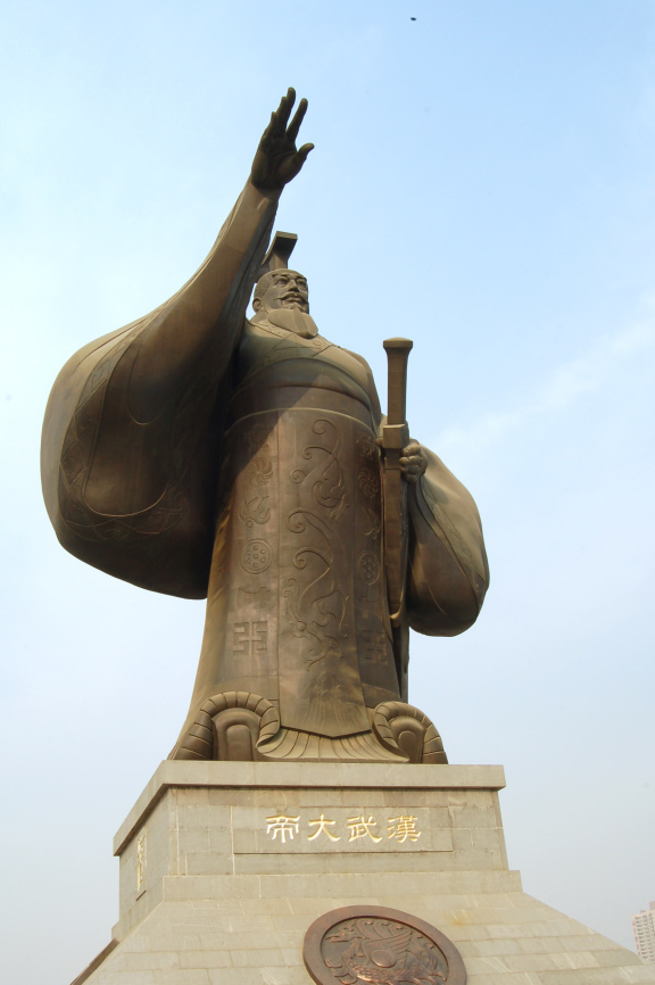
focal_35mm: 39
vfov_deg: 49.5
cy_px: 531
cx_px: 285
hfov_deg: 34.1
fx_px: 1066
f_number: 18
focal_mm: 22
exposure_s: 1/60
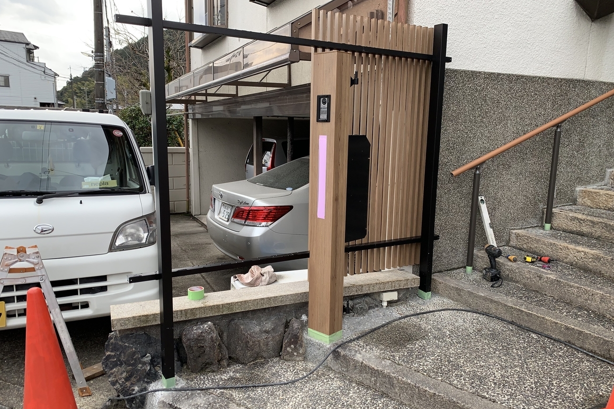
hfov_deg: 65.5
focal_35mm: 28
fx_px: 478
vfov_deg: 46.4
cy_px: 223
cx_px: 310
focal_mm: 4.25
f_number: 1.8
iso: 25
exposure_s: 1/322
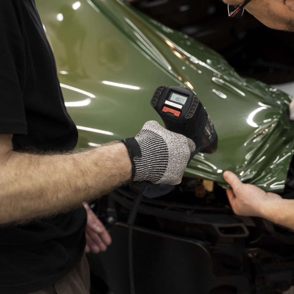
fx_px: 538
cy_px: 144
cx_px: 190
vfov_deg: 30.6
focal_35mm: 56
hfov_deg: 30.4
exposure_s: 1/320
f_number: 3.2
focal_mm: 40
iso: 2500
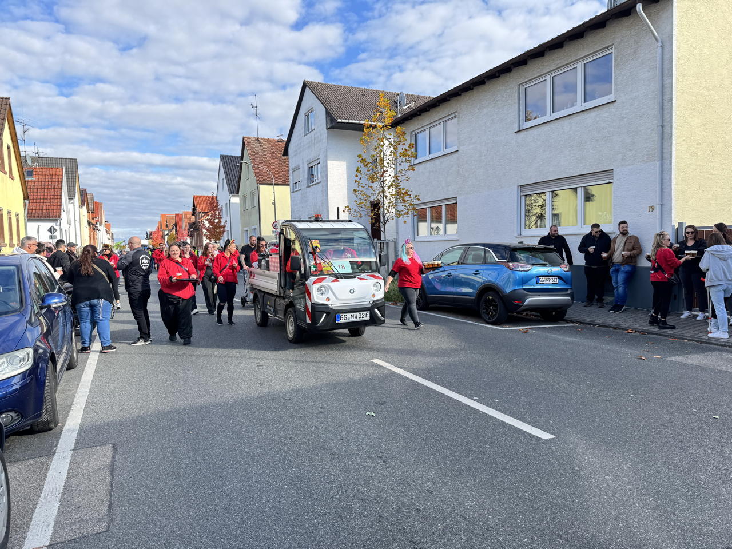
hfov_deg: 71.6
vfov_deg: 56.8
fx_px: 508
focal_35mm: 24
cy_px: 274
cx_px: 366
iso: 80
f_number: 1.78
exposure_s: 1/379
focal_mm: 6.76
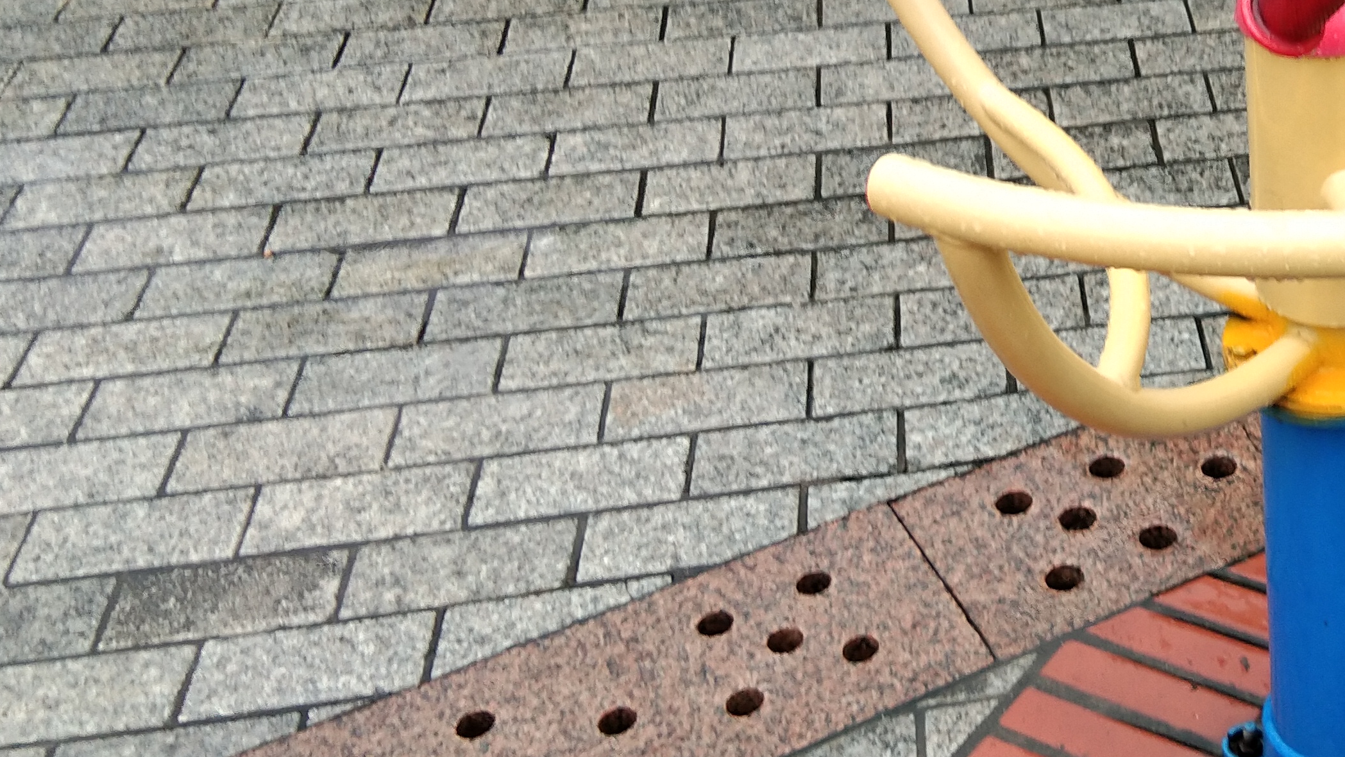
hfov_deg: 29.7
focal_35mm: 67
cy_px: 160
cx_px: 1282
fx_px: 2390
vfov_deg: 17.9
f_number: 2.2
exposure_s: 1/50
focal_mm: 3.69
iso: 125
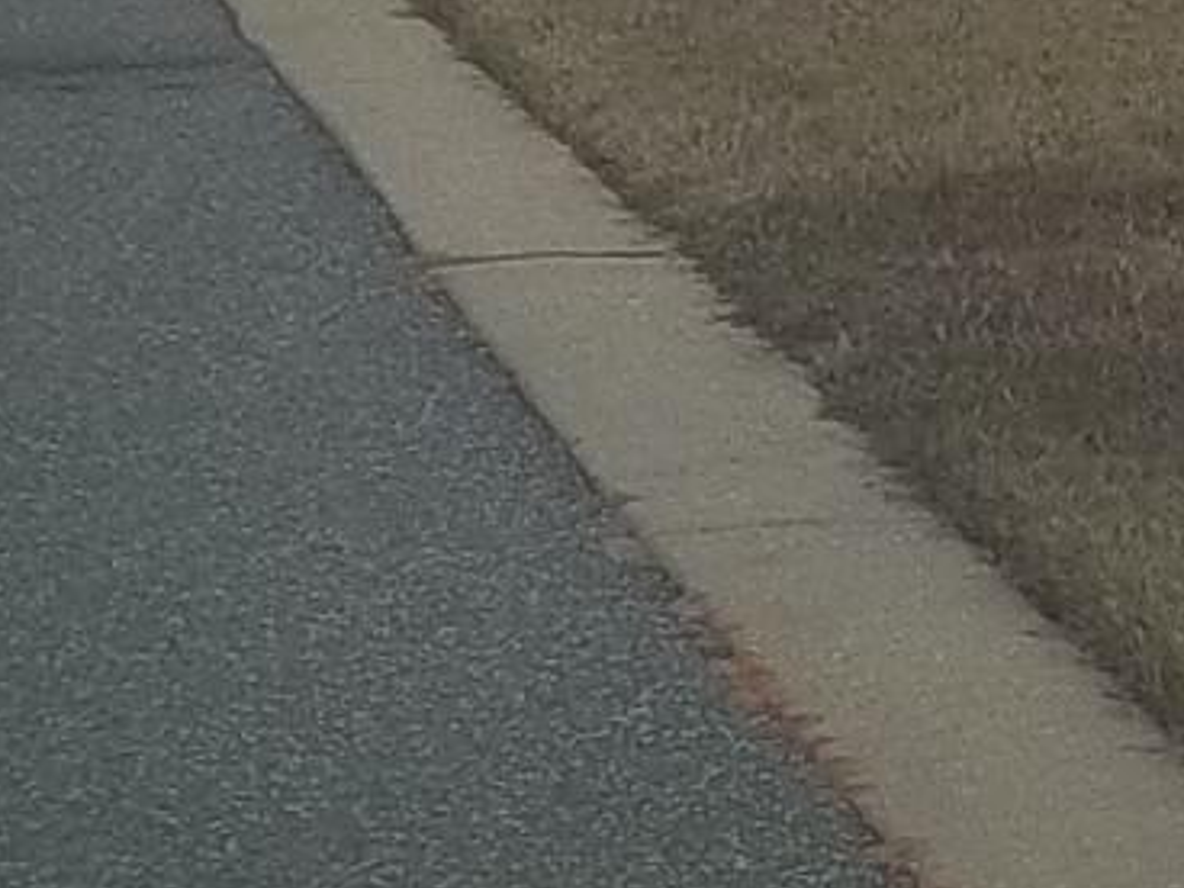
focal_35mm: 289
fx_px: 9885
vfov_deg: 5.0
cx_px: 2378
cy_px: -1094
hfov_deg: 6.6
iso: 80
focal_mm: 9.3
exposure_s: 1/400
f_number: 5
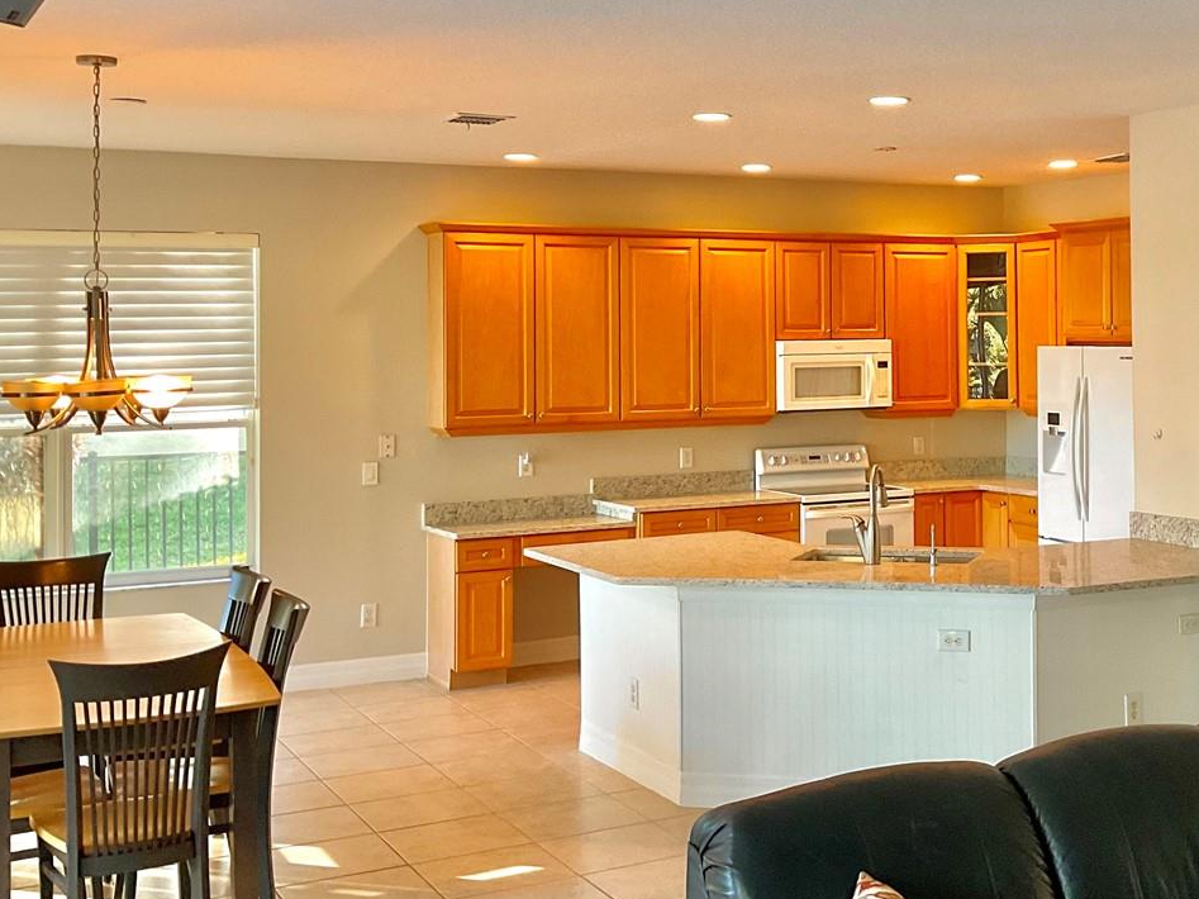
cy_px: 299
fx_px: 1697
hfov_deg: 37.9
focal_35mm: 49
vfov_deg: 29.5
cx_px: 907
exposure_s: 1/60
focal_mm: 3
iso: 64
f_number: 1.8
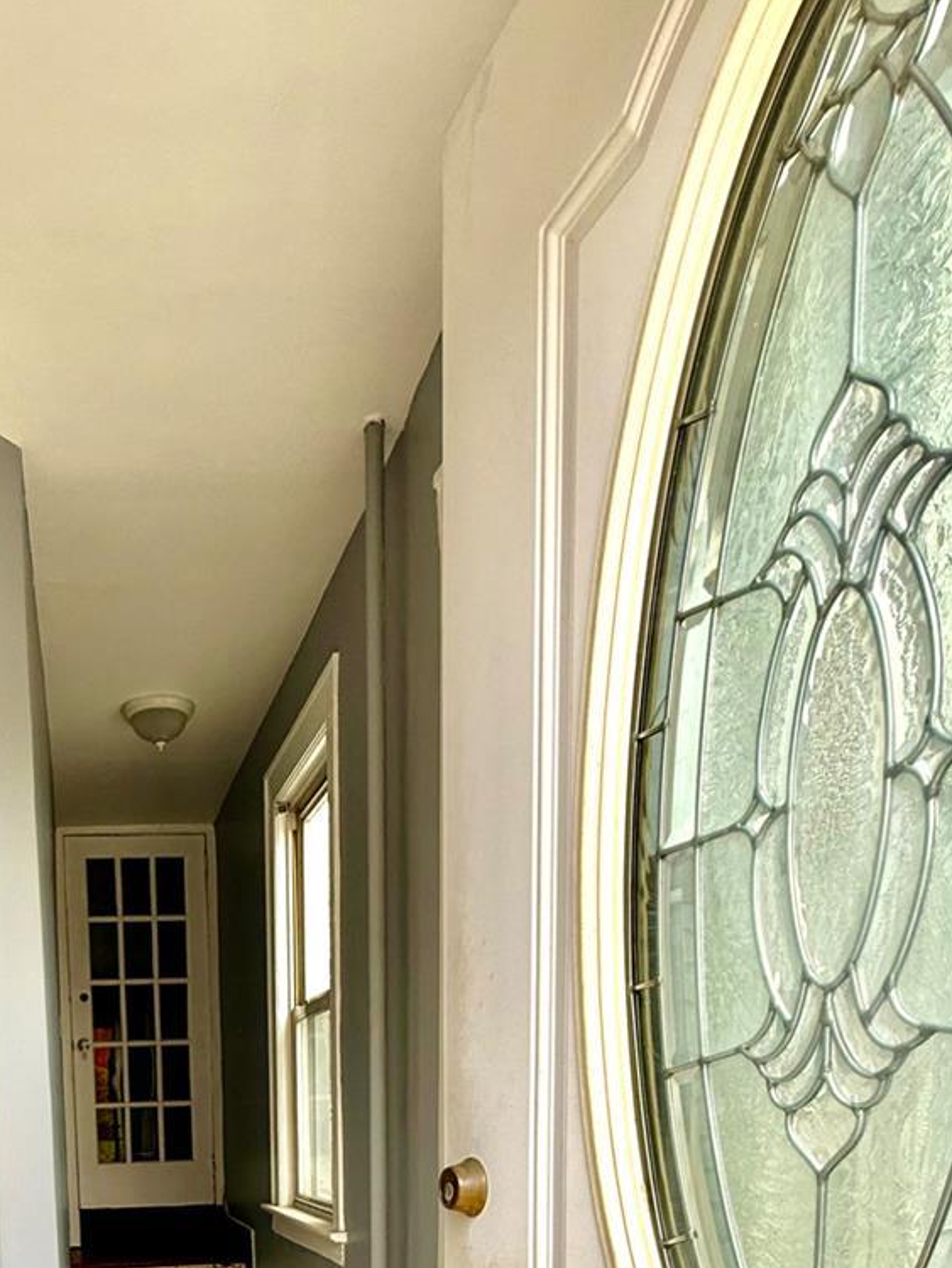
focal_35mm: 28
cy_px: 1253
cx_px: 151
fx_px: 1026
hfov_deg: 46.4
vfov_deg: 51.5
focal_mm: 2.22
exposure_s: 1/118
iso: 50
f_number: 2.2
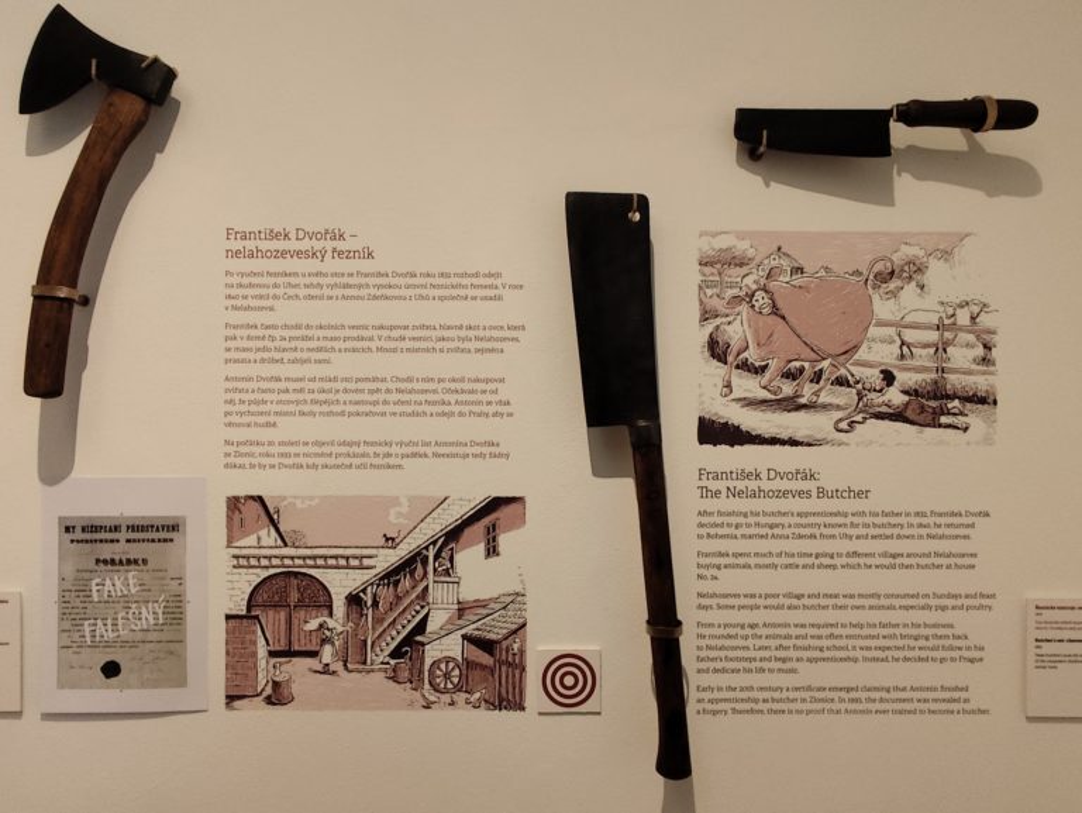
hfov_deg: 73.9
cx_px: 541
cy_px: 406
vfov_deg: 58.9
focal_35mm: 23
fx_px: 719
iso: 320
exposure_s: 1/50
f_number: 2.2
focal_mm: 1.65
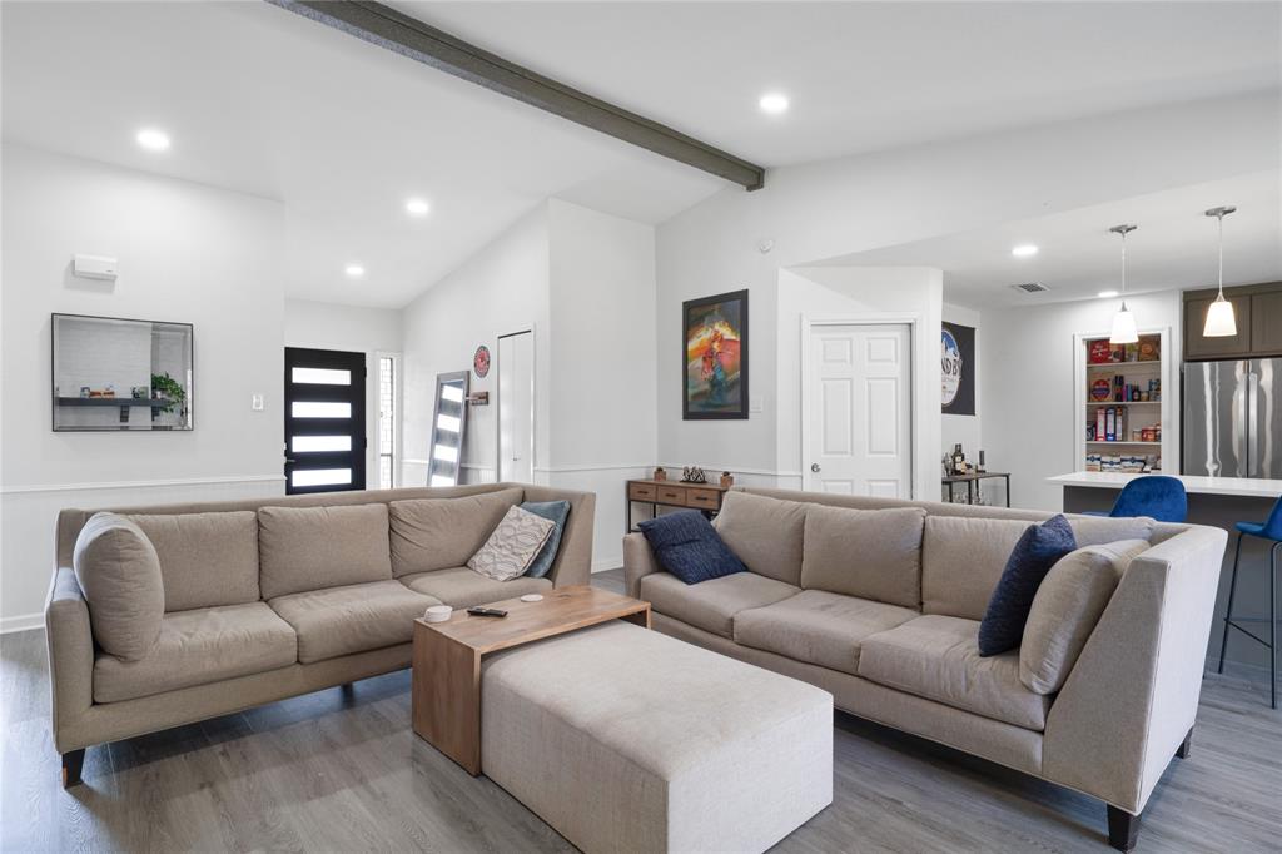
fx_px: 641
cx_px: 641
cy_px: 427
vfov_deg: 67.3
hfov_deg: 90.0
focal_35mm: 18
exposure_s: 1/3.33
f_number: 11
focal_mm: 18
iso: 100
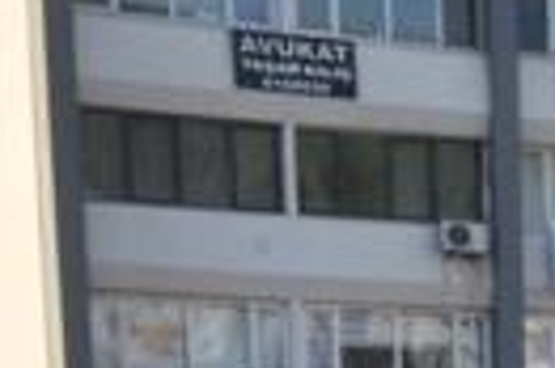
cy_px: 1049
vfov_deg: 6.2
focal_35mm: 206
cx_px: 2084
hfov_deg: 7.6
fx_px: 3172
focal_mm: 18
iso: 1000
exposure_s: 1/200
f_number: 16
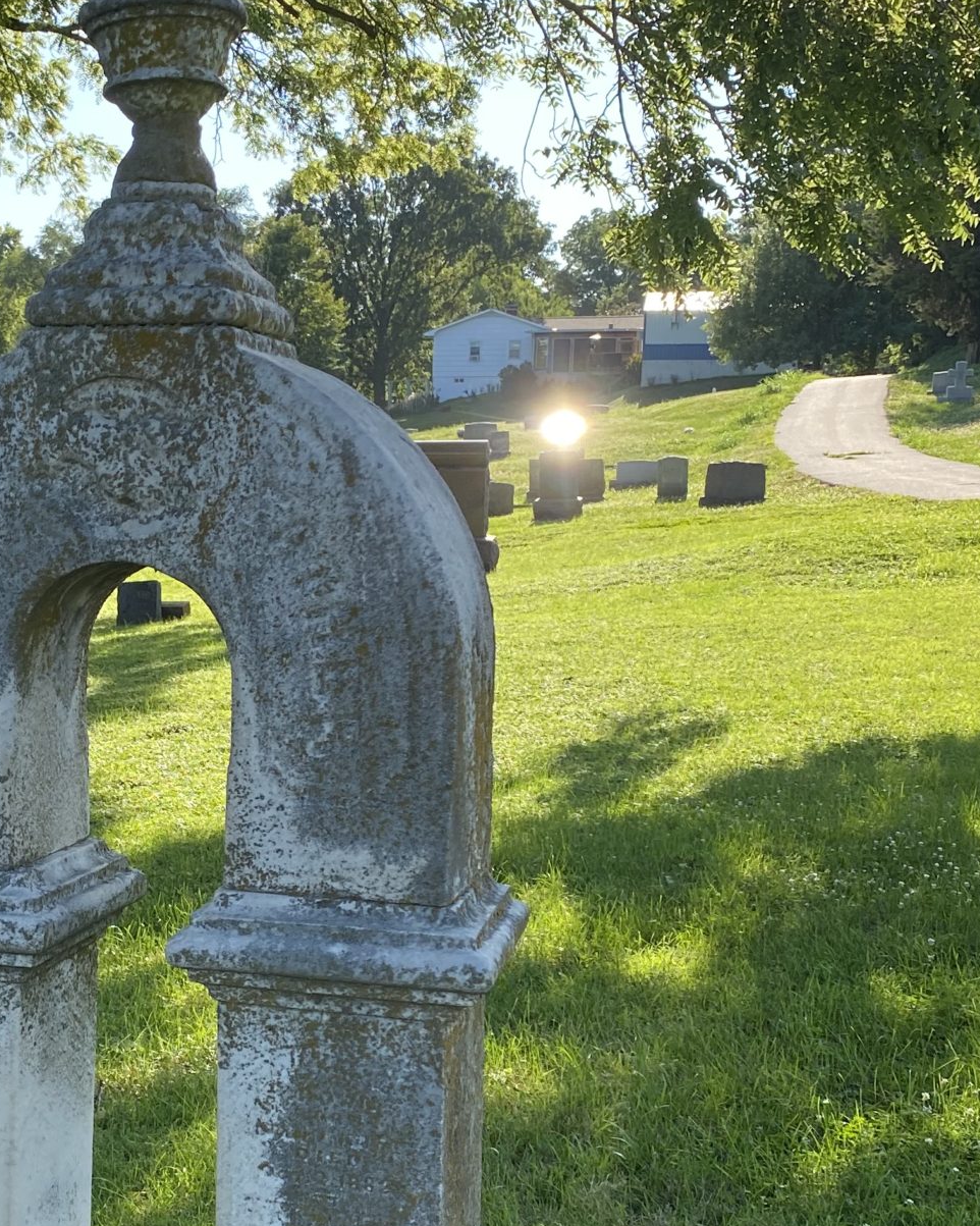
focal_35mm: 54
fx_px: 1958
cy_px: 781
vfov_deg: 34.5
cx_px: 188
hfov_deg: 27.5
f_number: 1.8
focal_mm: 4.25
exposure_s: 1/711
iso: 32
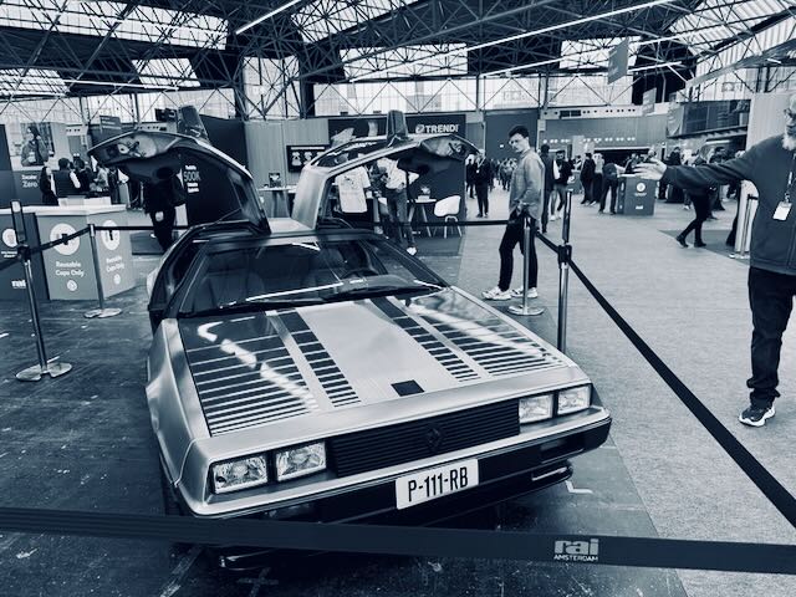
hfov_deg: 71.6
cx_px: 398
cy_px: 298
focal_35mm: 24
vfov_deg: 56.8
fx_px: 552
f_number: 1.78
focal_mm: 6.76
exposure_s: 1/110
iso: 200
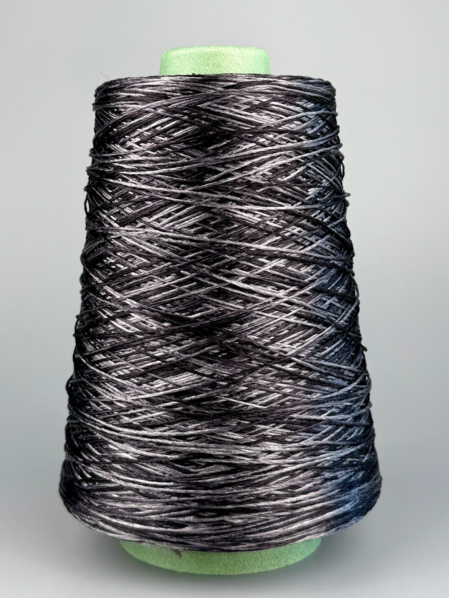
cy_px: 299
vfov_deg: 71.6
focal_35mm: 24
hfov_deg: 56.8
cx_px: 224
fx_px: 415
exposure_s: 1/563
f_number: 1.78
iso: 80
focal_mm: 6.76
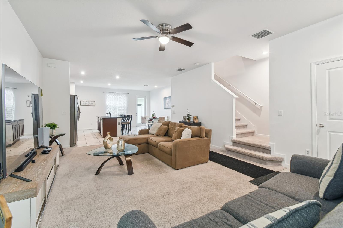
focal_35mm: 15
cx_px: 172
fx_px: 143
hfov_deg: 100.4
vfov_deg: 77.3
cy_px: 114
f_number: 7.1
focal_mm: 10
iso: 100
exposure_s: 1/1.67
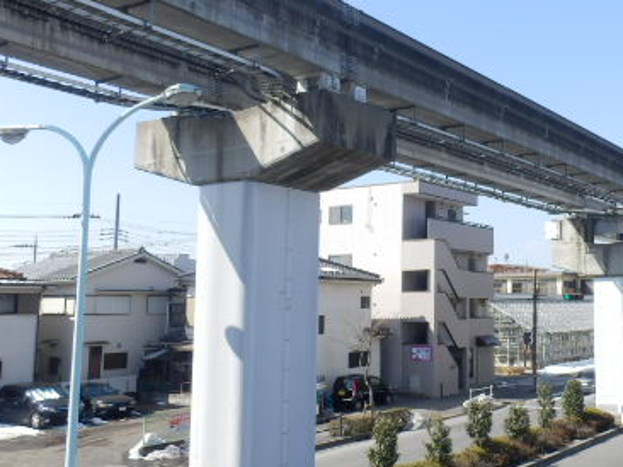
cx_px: 507
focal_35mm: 42
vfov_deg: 34.3
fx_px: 755
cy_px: 216
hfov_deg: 42.6
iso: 80
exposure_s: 1/640
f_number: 3
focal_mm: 4.2
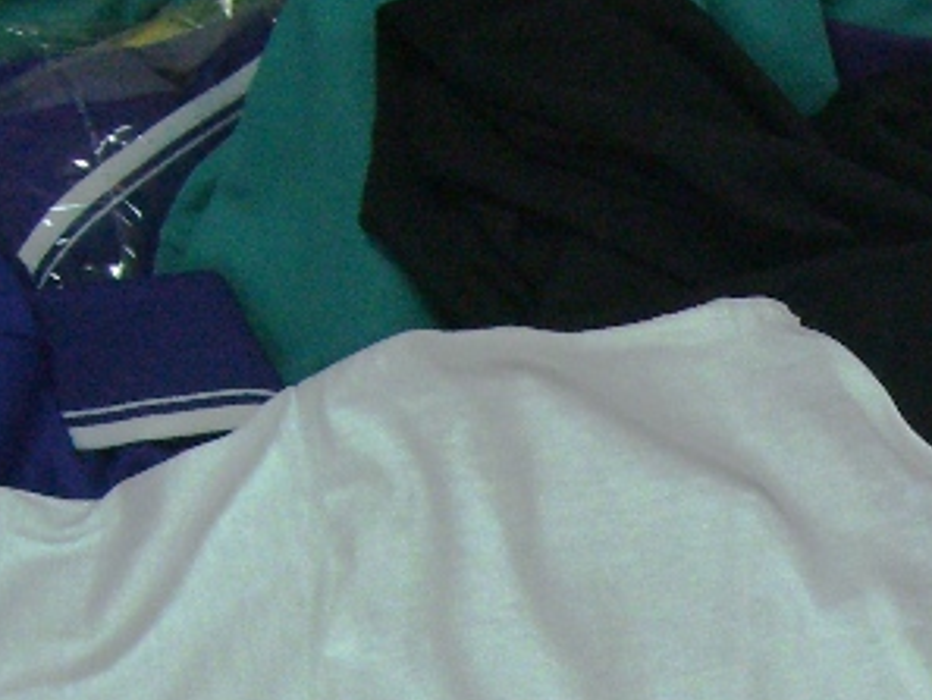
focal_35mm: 131
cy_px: 888
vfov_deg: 11.1
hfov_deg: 14.5
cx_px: 1142
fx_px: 3528
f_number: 2.7
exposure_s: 1/100
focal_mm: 6.2
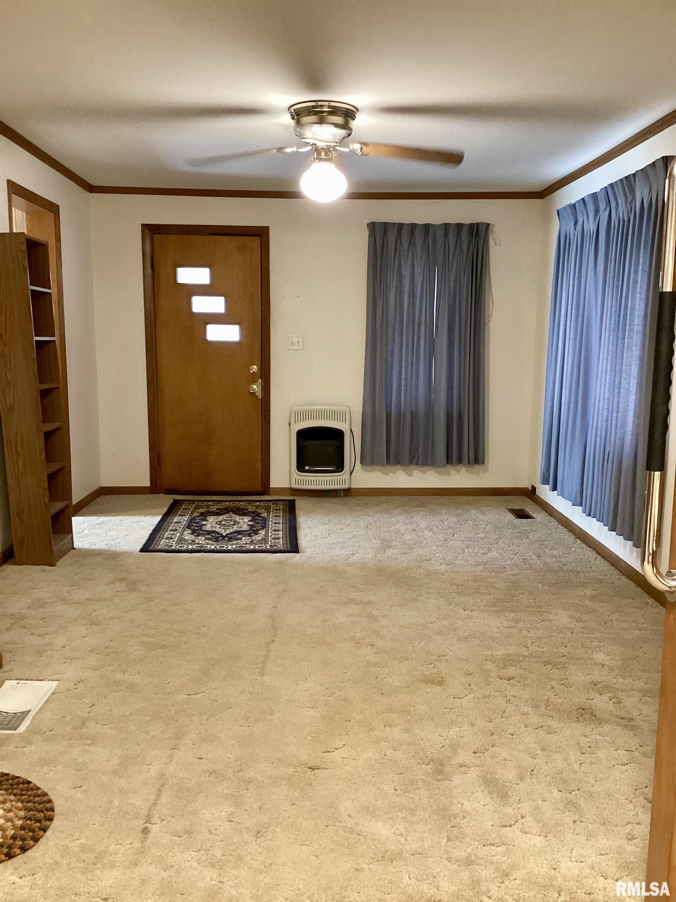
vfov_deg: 58.4
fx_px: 807
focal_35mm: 31
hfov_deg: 45.4
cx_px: 338
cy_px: 451
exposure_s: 1/40
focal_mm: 3.3
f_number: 2.4
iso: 320
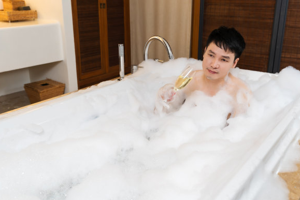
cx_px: 156
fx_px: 308
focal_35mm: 37
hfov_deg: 51.9
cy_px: 97
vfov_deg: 35.9
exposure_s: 1/200
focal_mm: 35
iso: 400
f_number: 4.5
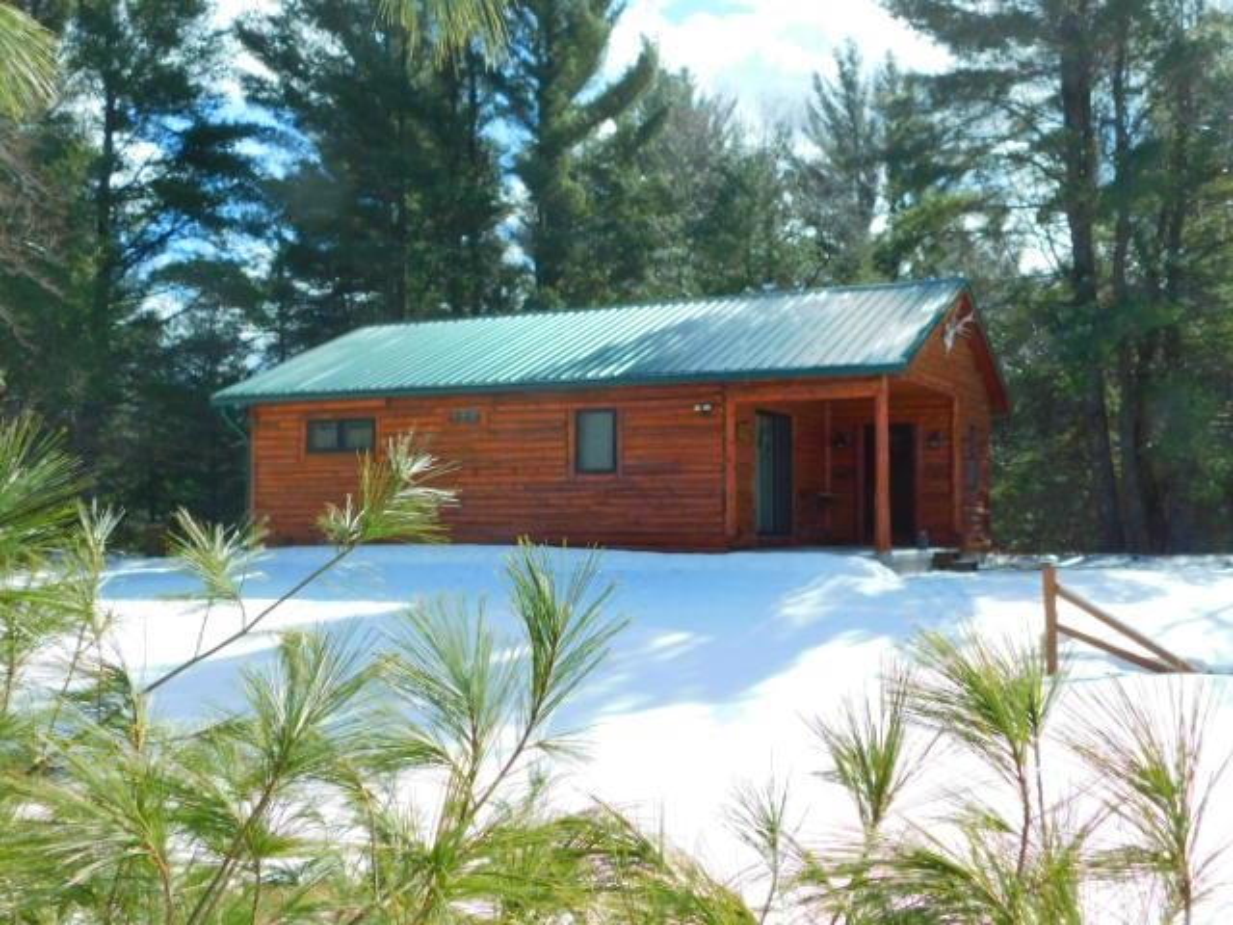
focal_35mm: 36
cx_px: 616
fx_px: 1282
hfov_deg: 51.4
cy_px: 462
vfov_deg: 39.7
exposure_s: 1/800
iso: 125
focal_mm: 6.3
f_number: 3.5
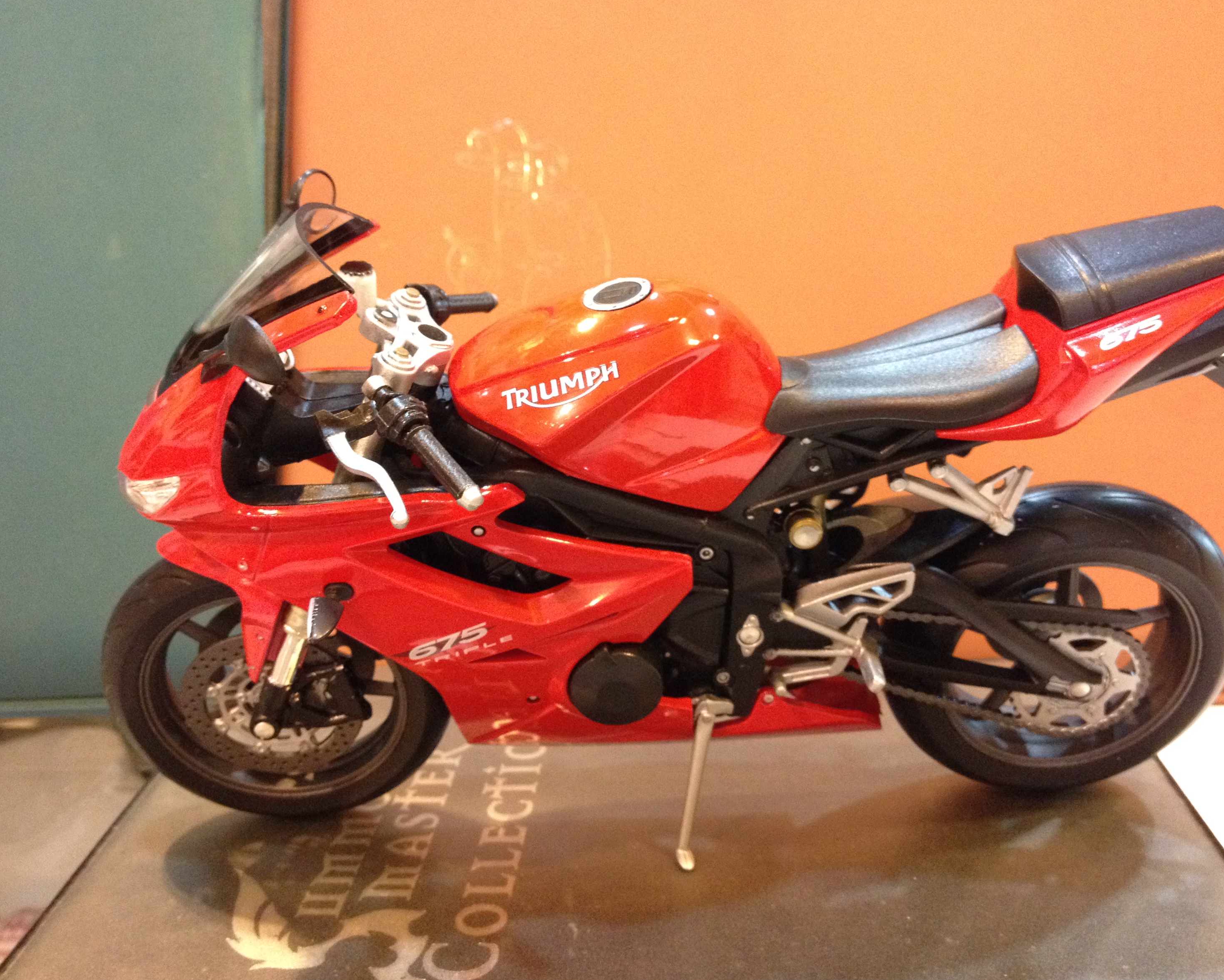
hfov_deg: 47.9
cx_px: 647
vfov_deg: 39.2
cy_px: 482
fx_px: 1377
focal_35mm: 38
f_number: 2.4
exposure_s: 1/15
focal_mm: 4.28
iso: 400
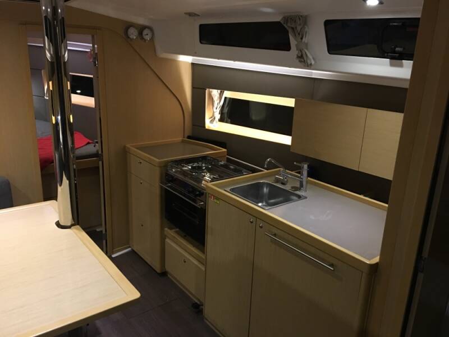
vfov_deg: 48.2
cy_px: 168
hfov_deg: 61.7
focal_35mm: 29
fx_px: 376
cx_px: 224
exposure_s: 1/8
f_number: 2.2
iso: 100
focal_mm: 4.15
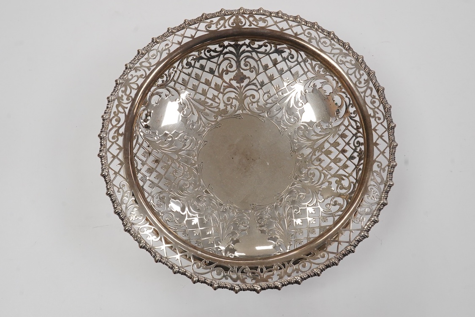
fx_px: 594
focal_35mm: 45
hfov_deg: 43.6
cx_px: 238
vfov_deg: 29.9
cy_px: 158
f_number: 20
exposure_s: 1/100
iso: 2500
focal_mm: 30
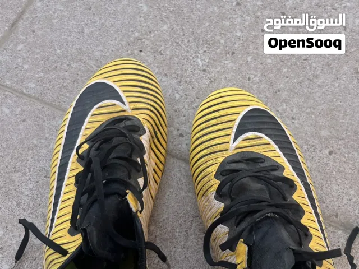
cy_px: 134
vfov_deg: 53.1
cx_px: 180
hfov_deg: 67.3
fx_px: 270
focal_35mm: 26
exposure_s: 1/928
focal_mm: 5.1
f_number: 1.6
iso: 50
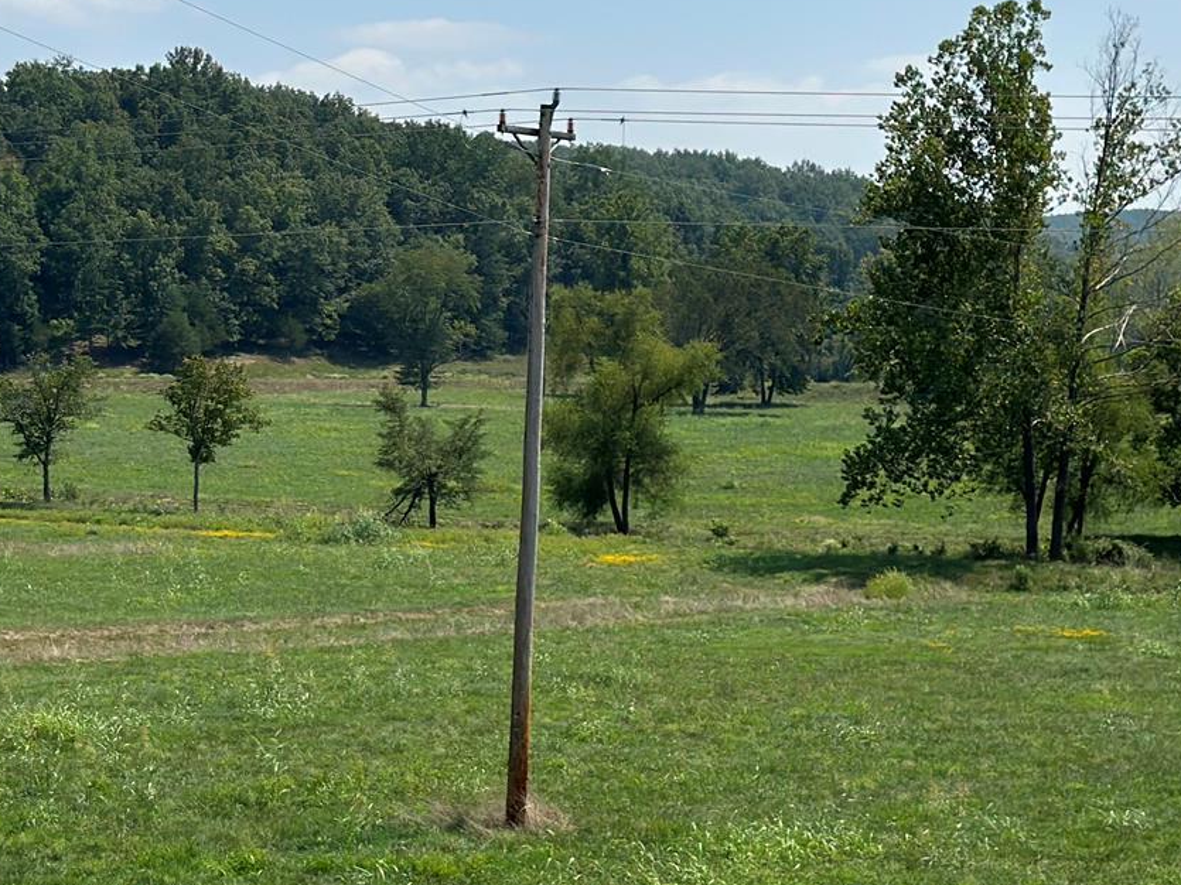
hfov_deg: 21.2
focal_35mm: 92
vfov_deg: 16.0
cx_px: 363
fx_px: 3138
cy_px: 216
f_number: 1.78
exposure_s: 1/8929
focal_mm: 6.86
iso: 100
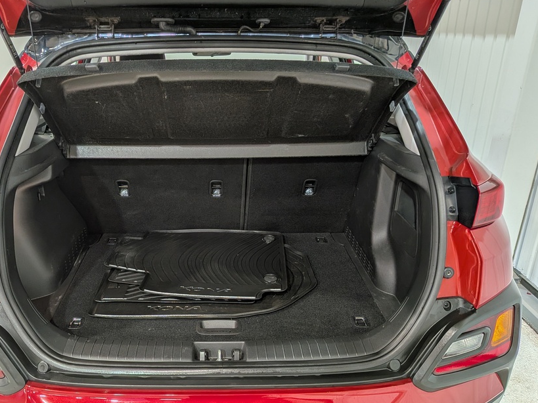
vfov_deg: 46.5
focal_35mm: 30
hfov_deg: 59.5
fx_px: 466
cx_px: 219
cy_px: 244
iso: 28
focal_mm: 4.53
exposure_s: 1/160
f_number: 1.7
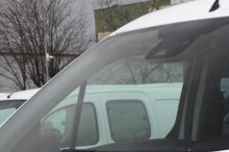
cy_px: 194
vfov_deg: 8.0
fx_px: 1067
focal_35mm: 168
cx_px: 205
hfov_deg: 12.2
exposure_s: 1/200
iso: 500
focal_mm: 26
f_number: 7.1
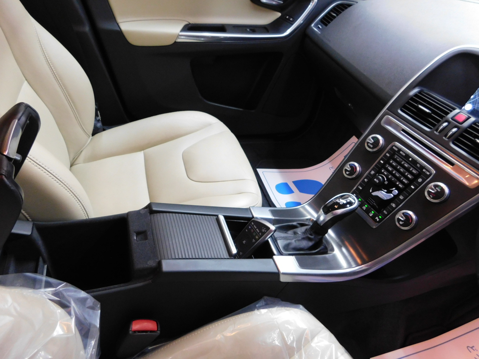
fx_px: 318
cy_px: 180
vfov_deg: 58.9
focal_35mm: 23
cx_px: 240
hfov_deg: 73.9
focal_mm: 4
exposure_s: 1/13
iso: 400
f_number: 3
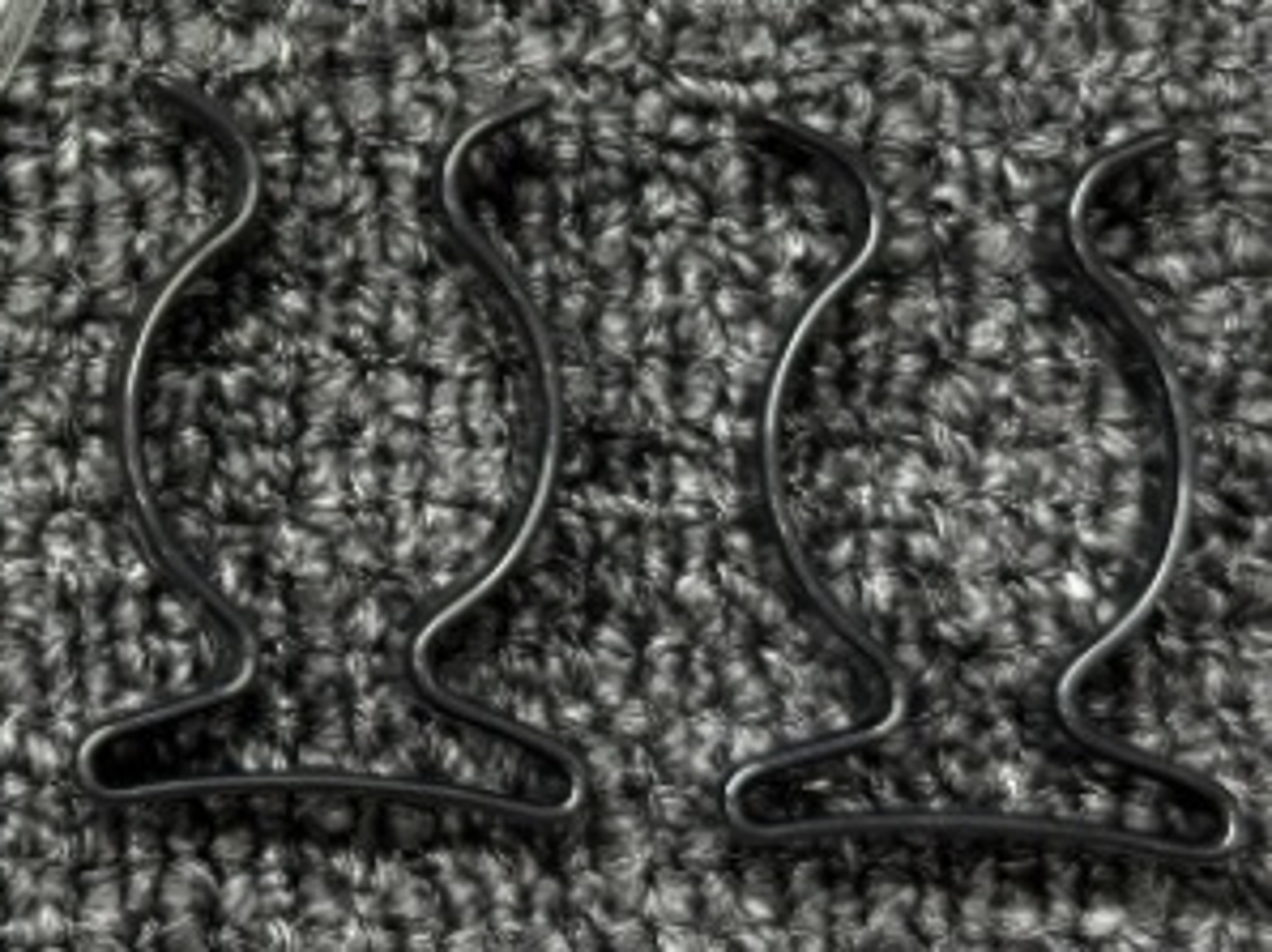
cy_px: -284
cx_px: -295
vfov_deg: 10.6
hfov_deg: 13.9
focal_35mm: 137
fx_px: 5030
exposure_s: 1/50
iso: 160
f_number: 1.78
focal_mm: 6.76
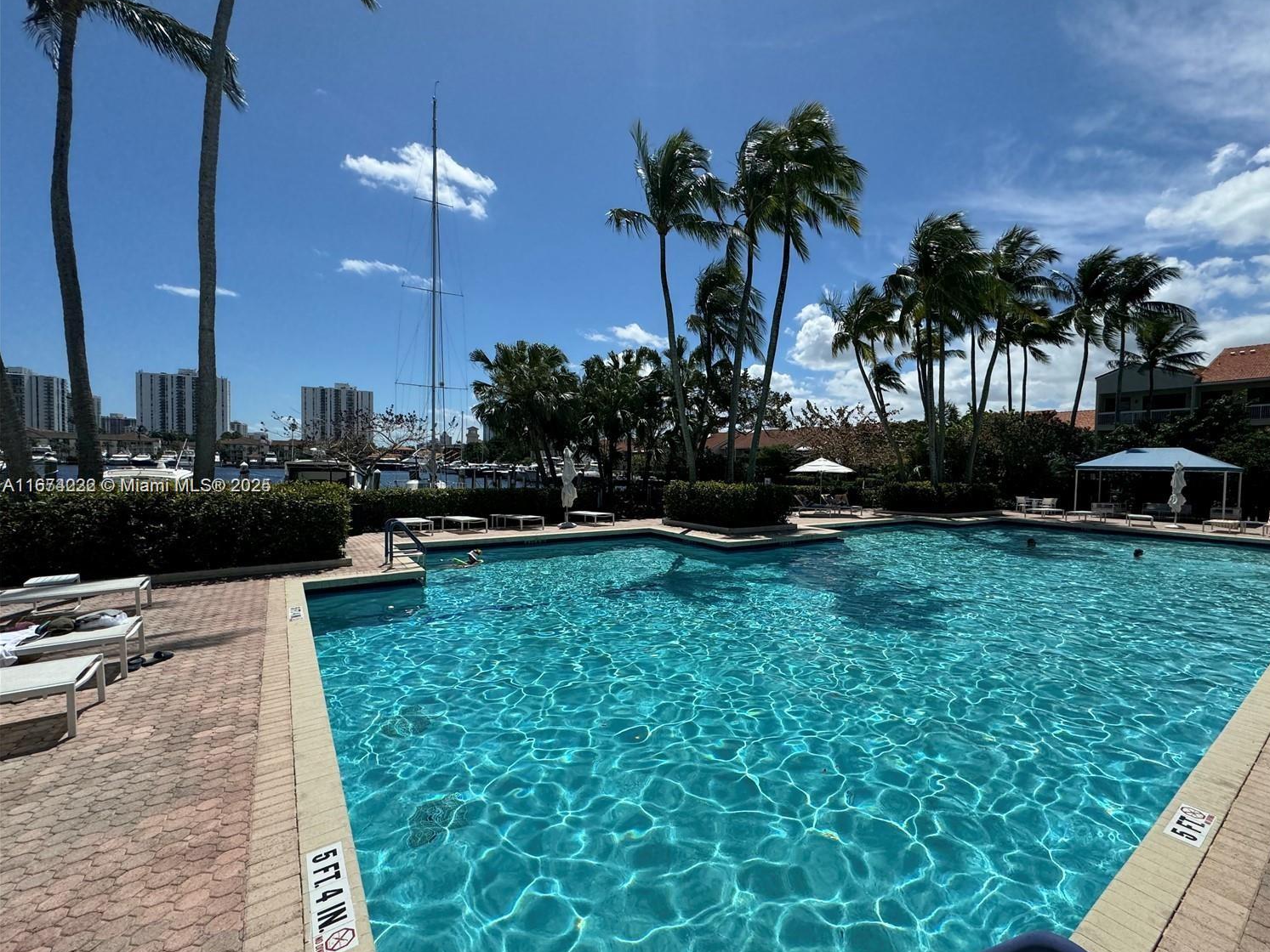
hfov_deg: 98.0
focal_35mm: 15
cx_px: 680
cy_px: 487
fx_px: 550
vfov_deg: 81.7
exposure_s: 1/3717
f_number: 2.2
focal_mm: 2.22
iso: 50
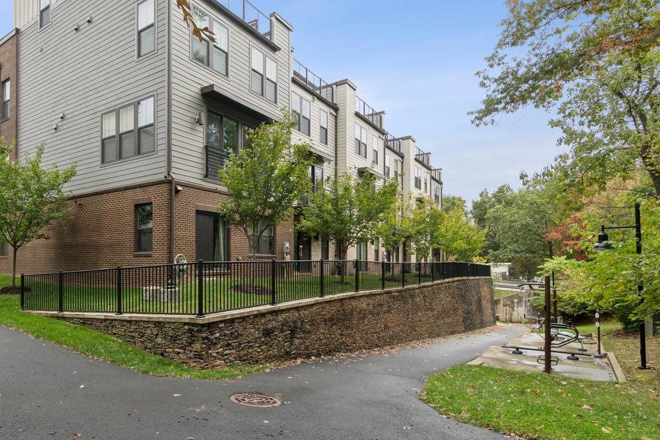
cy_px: 210
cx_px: 252
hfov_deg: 79.9
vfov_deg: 59.5
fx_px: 385
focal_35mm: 21
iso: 200
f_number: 9
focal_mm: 10
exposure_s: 1/125
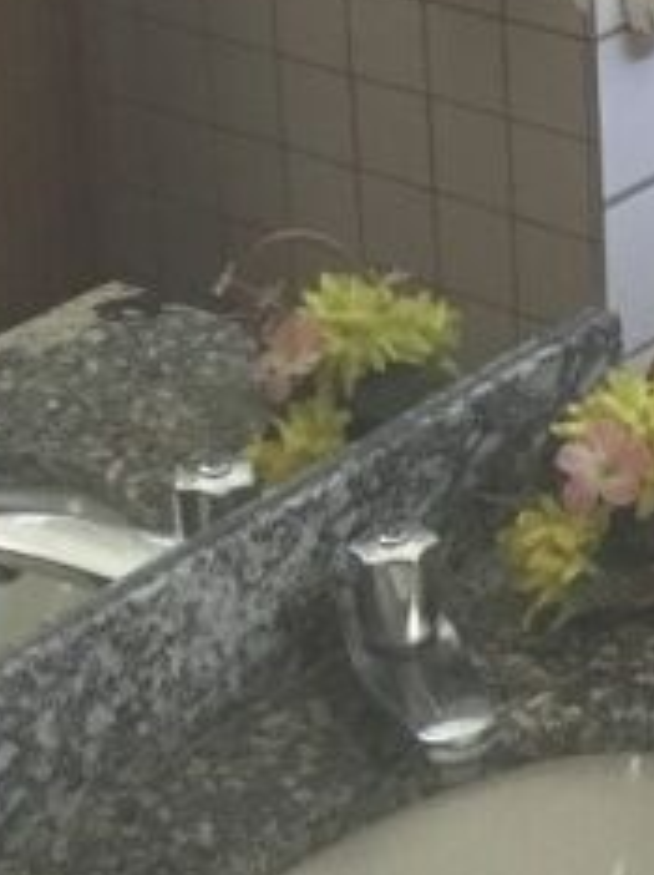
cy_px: -176
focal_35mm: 119
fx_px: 3003
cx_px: 934
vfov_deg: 15.9
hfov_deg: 11.9
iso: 200
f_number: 2.2
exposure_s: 1/20
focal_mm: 4.15
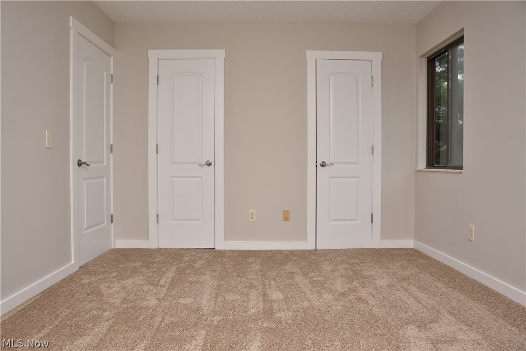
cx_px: 263
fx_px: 380
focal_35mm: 26
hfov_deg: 69.4
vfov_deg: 49.6
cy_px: 176
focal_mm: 26
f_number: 7.1
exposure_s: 1/800
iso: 640
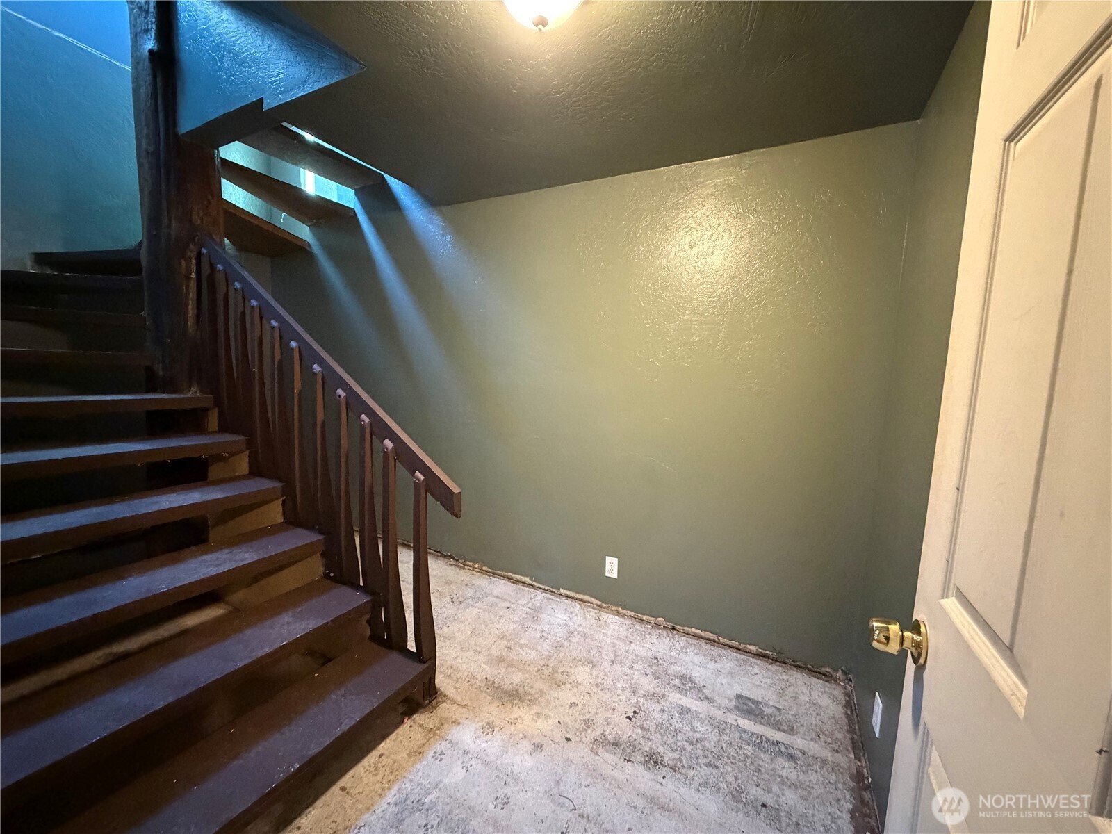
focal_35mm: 14
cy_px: 417
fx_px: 450
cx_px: 556
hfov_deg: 102.1
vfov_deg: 85.7
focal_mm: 2.22
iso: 1000
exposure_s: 1/40
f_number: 2.2
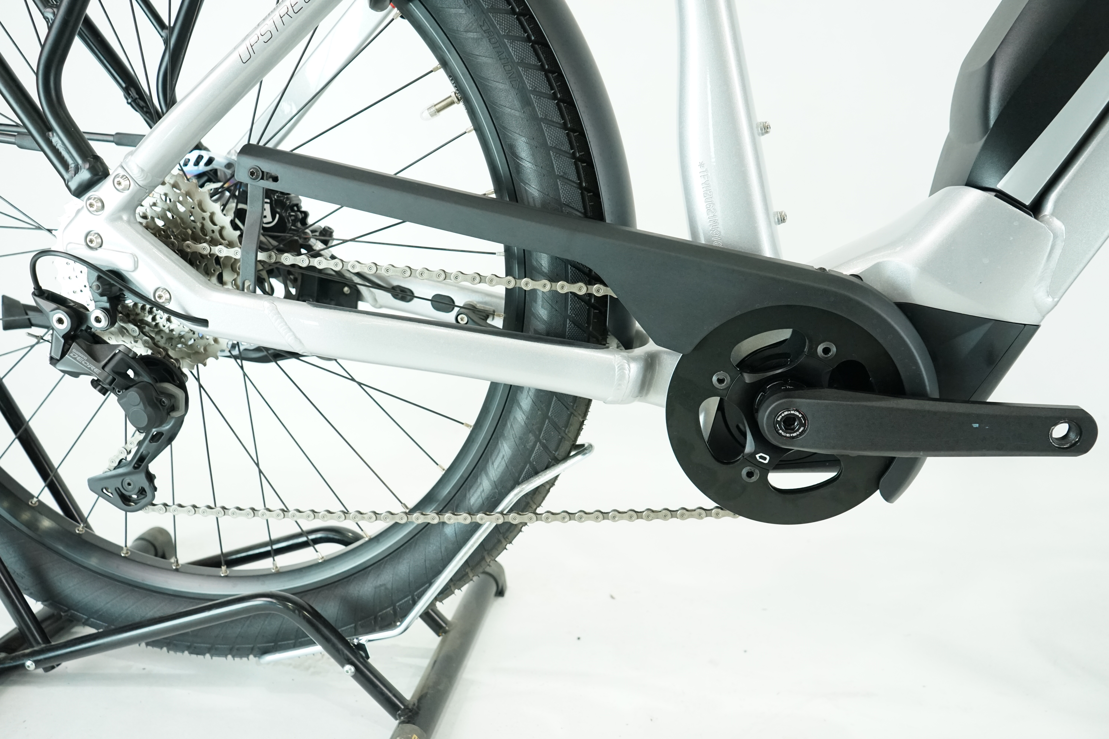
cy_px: 370
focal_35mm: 28
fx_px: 862
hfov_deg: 65.5
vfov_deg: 46.4
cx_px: 554
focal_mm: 28
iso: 2500
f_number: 5
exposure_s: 1/200
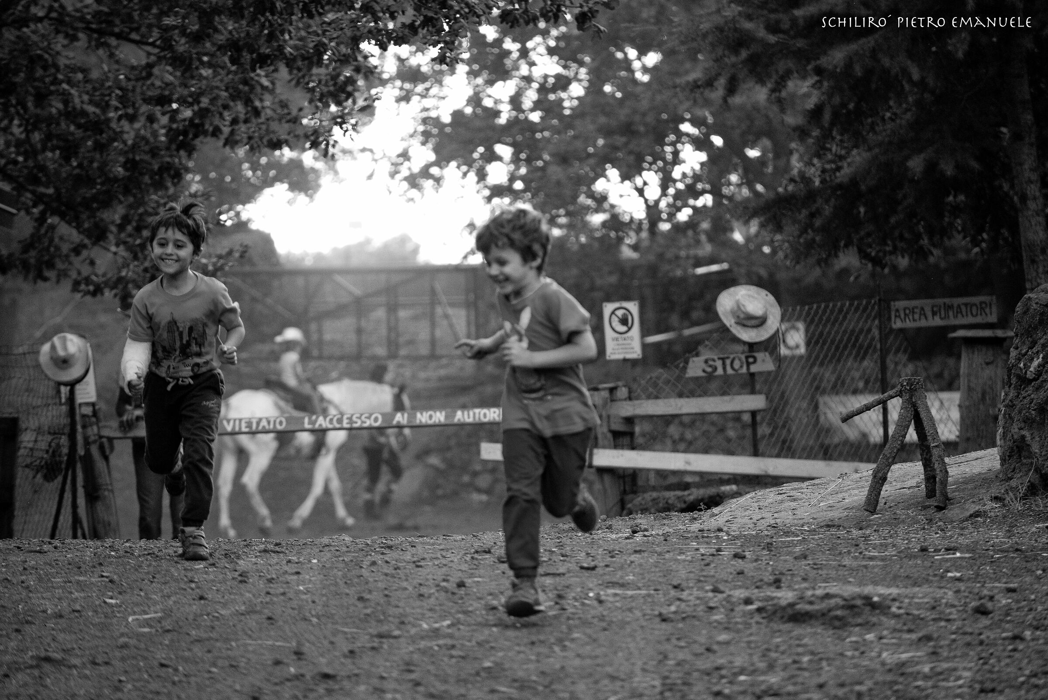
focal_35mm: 220
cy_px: 350
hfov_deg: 9.4
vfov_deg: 6.3
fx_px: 6406
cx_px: 524
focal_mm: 220
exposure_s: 1/640
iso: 2500
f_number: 5.3
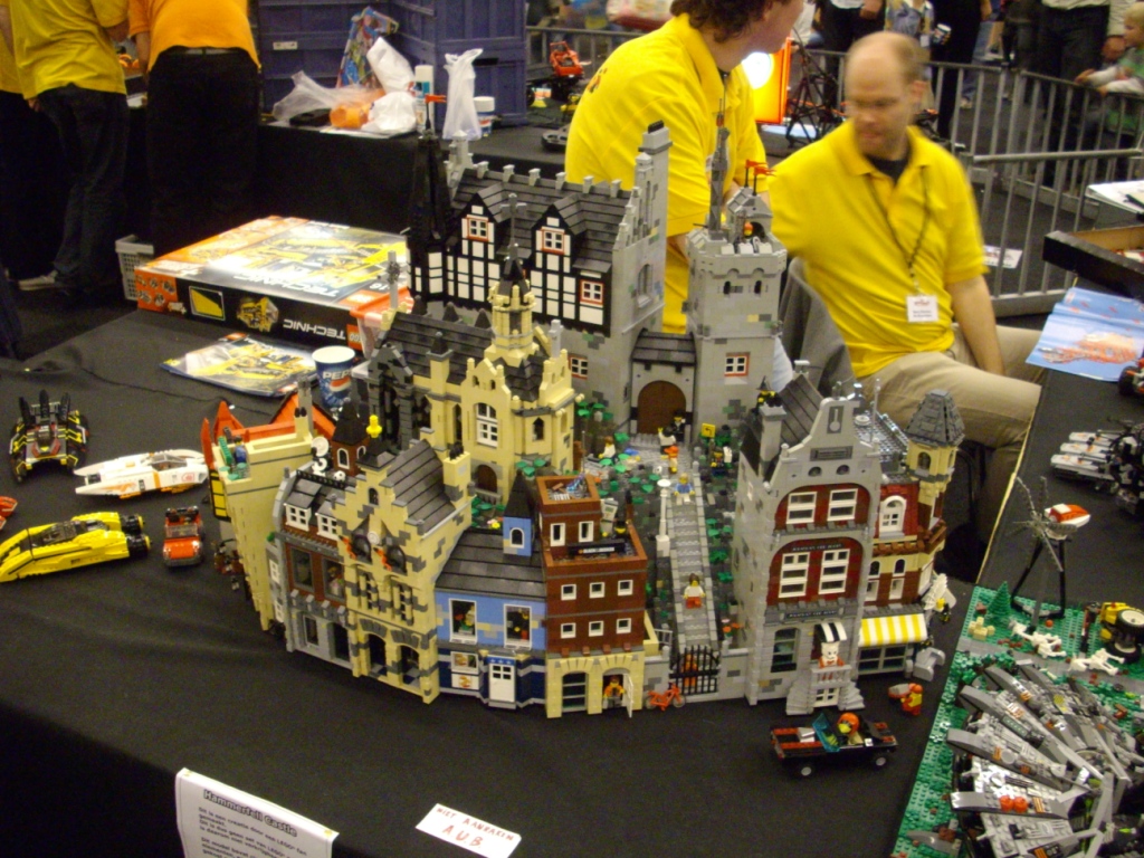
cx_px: 572
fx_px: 1223
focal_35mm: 37
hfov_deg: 50.1
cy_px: 429
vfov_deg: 38.7
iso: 400
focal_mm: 6.2
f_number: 2.8
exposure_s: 1/8
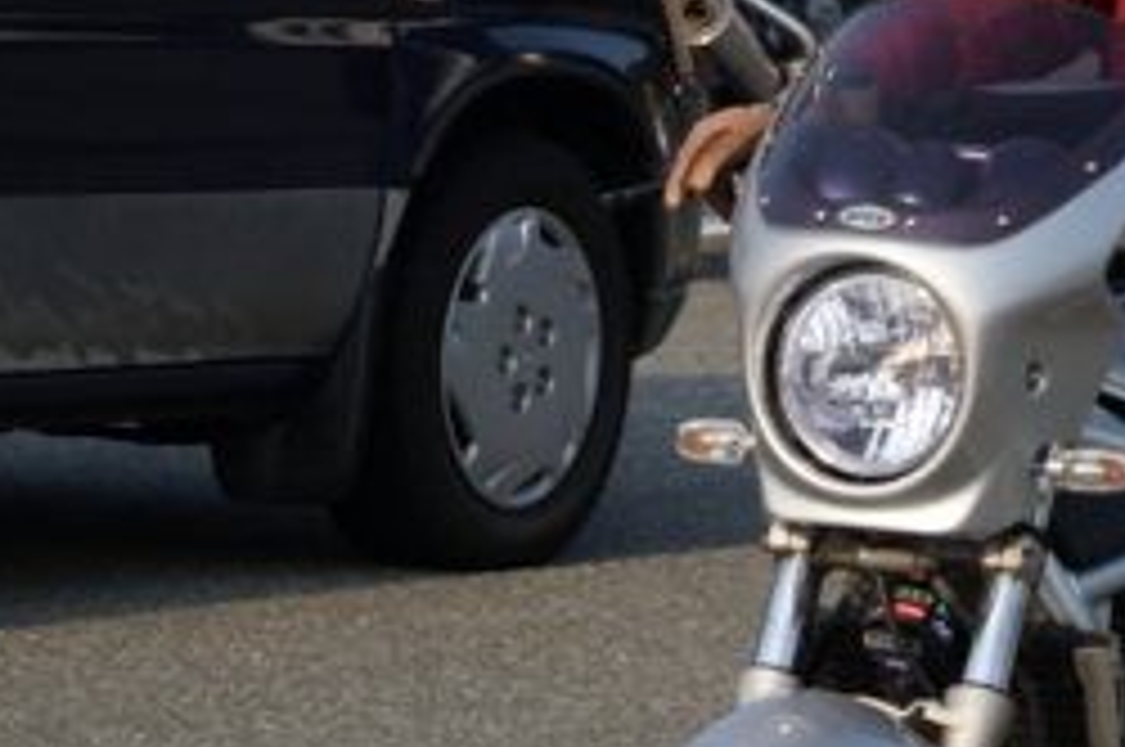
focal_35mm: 452
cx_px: 1382
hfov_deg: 4.6
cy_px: 245
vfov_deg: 3.0
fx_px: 14107
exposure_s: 1/2000
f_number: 5.6
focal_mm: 94
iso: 500
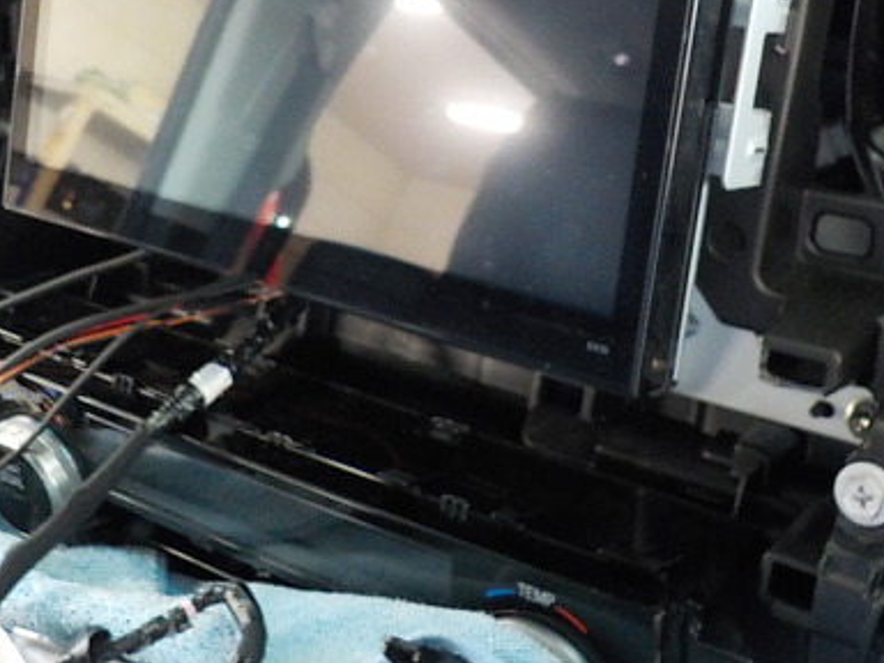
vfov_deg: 28.5
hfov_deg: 38.1
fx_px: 1277
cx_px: 513
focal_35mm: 50
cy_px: 136
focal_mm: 4.1
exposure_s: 1/25
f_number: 3.3
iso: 400
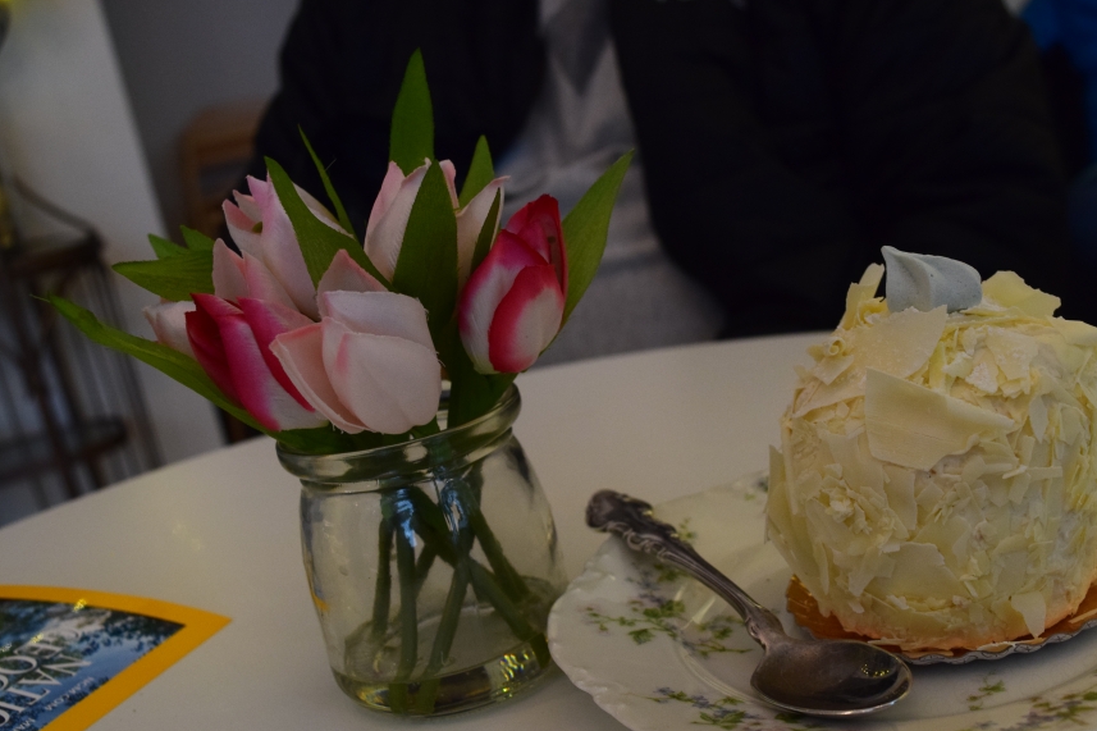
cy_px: 425
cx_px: 645
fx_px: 1310
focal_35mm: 43
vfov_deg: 31.1
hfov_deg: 45.3
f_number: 5.6
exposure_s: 1/60
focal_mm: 24
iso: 1600
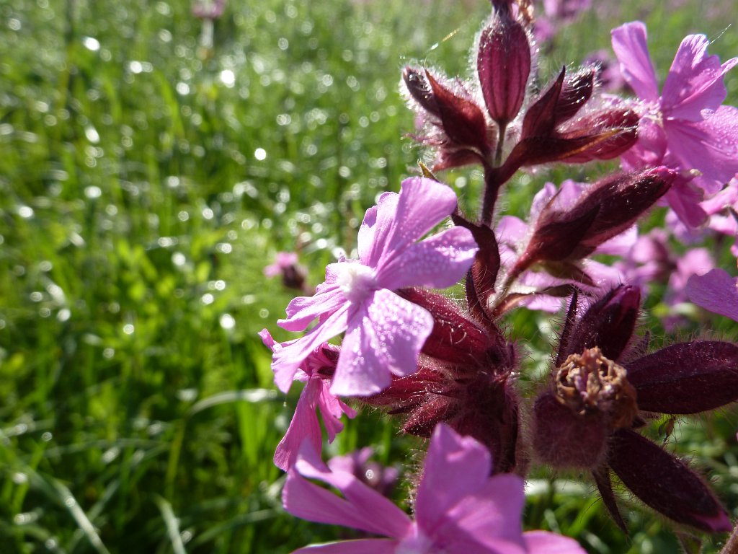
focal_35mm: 25
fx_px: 533
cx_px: 369
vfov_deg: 54.9
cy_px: 277
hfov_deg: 69.4
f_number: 4
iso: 80
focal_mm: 4.1
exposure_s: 1/320
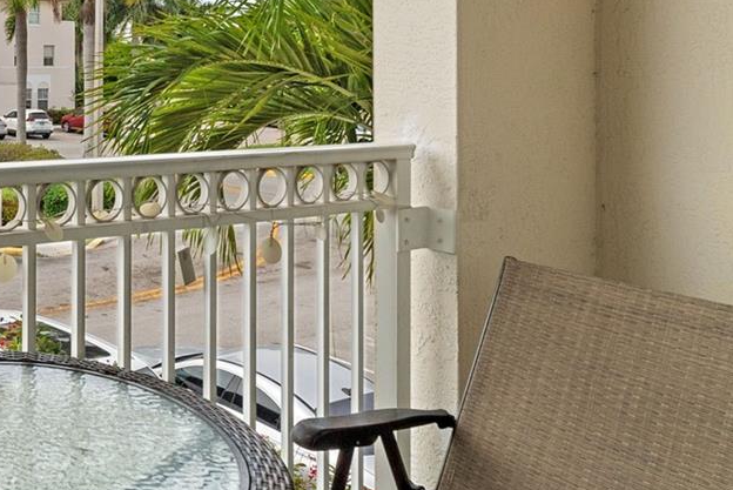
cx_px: -90
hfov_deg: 38.4
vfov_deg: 31.3
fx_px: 835
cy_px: 58
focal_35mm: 41
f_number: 13
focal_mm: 16
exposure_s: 1/200
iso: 640
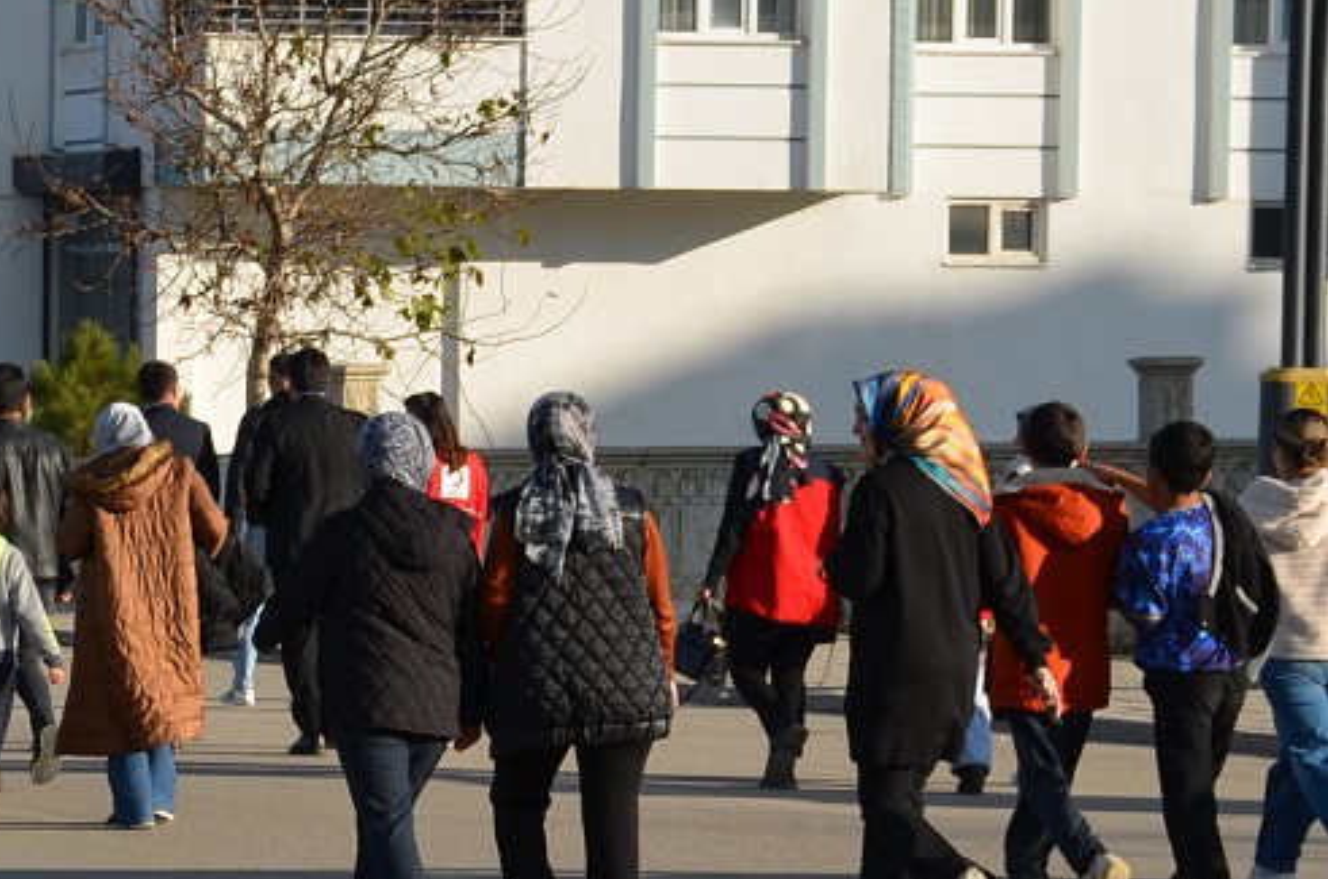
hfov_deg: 9.1
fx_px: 8097
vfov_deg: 6.2
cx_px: -698
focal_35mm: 220
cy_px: 404
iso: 100
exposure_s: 1/250
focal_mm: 48
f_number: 8
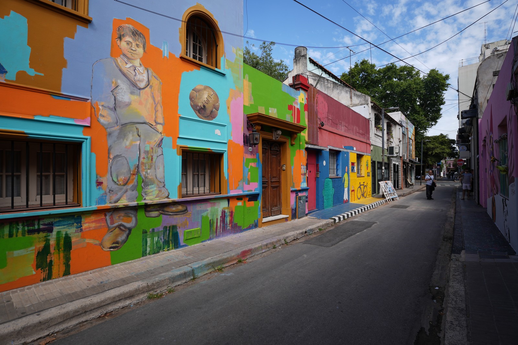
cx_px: 259
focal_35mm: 16
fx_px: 237
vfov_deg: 72.1
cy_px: 172
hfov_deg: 95.0
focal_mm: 11
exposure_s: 1/640
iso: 50
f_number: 2.8
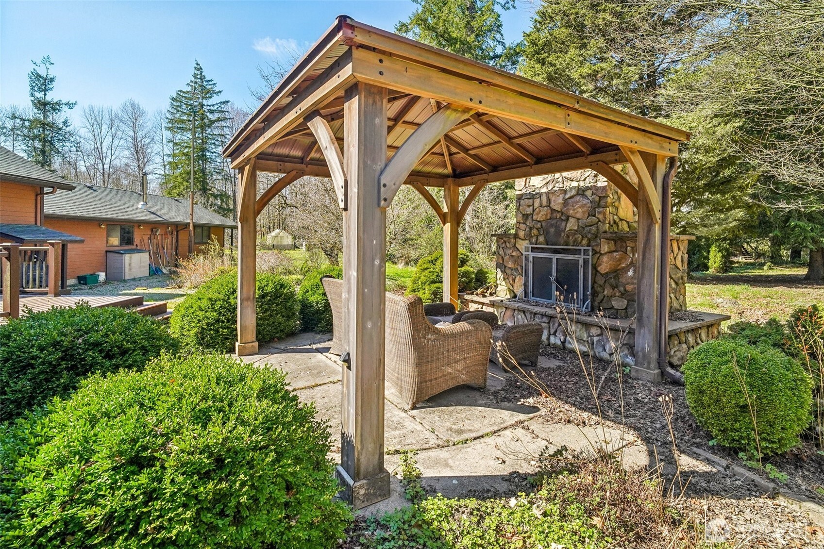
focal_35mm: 16
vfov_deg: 73.7
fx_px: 366
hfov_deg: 96.7
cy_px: 274
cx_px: 412
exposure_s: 1/400
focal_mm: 16
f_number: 8
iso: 1600
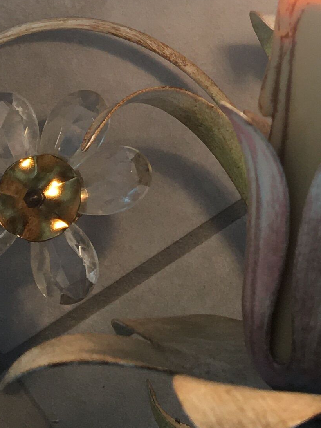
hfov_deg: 13.4
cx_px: 395
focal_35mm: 107
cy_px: -130
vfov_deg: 17.3
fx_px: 1323
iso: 40
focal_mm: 4.15
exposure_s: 1/100
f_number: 2.2
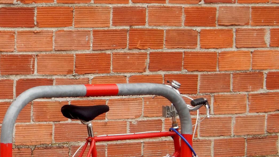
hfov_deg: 7.3
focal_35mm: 293
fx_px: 2167
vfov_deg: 4.1
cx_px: 21
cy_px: 143
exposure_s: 1/30
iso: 125
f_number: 5.5
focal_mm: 21
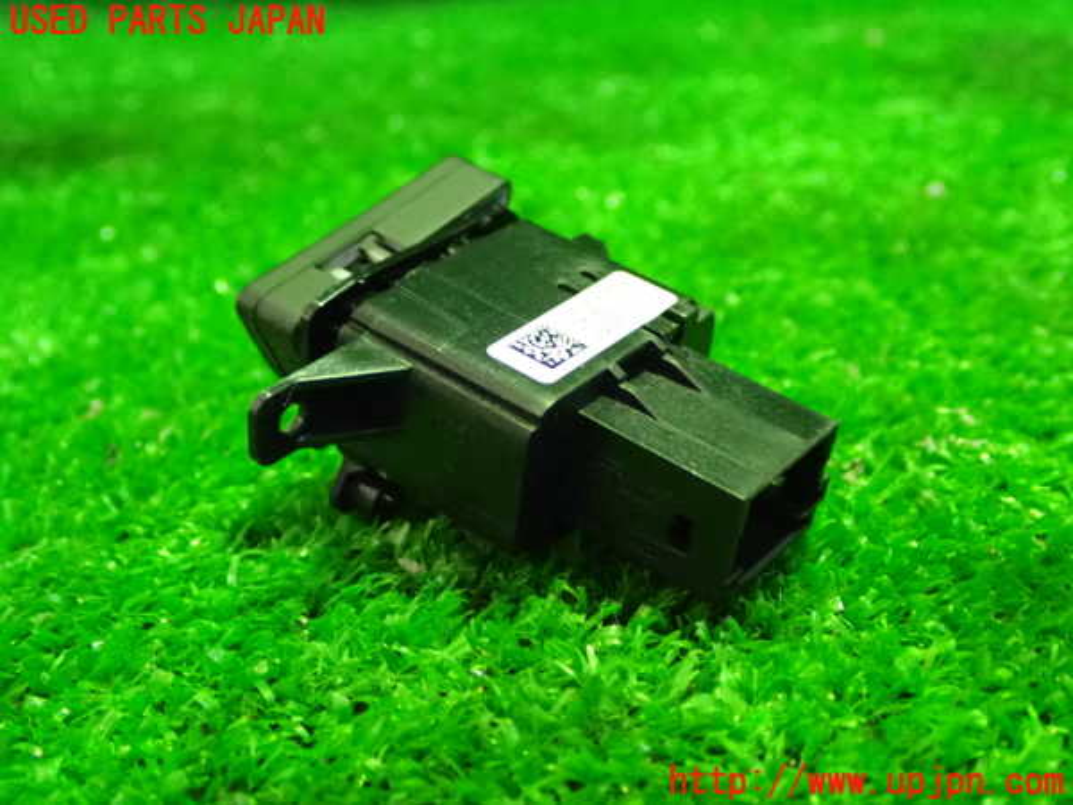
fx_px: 1457
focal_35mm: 47
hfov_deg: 40.4
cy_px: 402
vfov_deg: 30.9
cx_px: 536
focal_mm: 8.4
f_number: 3.1
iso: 2000
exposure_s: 1/30
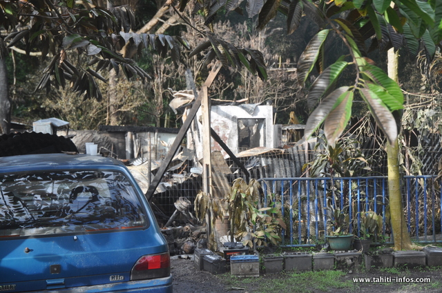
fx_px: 846
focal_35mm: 69
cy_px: 146
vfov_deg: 19.7
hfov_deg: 29.3
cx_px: 221
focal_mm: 46
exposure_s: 1/160
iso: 200
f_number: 6.3
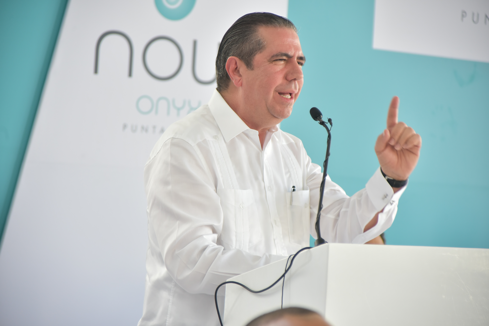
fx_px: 1657
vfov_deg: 11.2
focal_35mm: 122
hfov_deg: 16.8
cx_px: 244
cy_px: 163
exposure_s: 1/200
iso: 1600
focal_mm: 122
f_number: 5.6
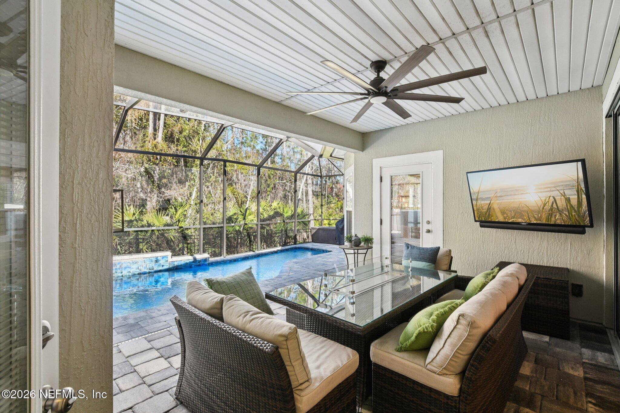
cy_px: 206
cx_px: 310
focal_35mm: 15
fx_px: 258
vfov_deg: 77.3
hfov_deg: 100.4
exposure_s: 1/100
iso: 400
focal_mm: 10
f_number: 8
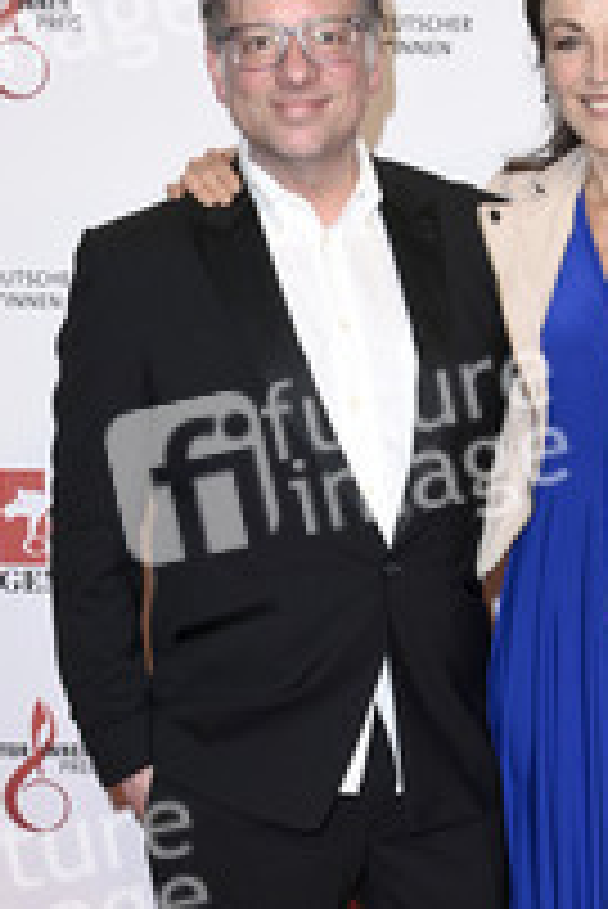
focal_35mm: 87
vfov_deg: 23.1
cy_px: 684
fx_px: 2200
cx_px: 468
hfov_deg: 15.6
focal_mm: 44
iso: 800
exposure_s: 1/250
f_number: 5.6
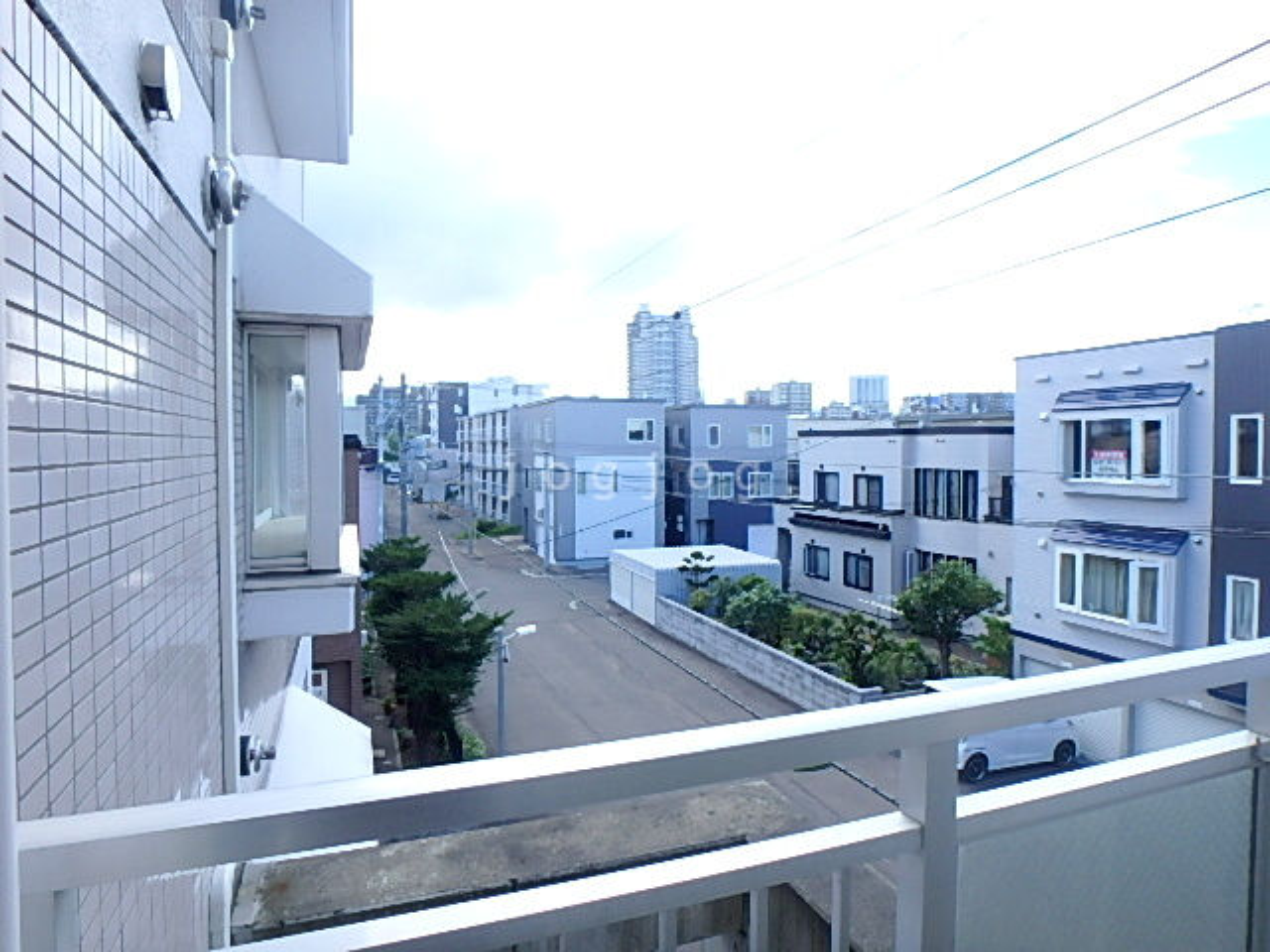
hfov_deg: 79.0
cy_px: 476
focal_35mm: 21
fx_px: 770
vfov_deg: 63.4
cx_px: 635
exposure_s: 1/320
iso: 125
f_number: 3.5
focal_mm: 3.7
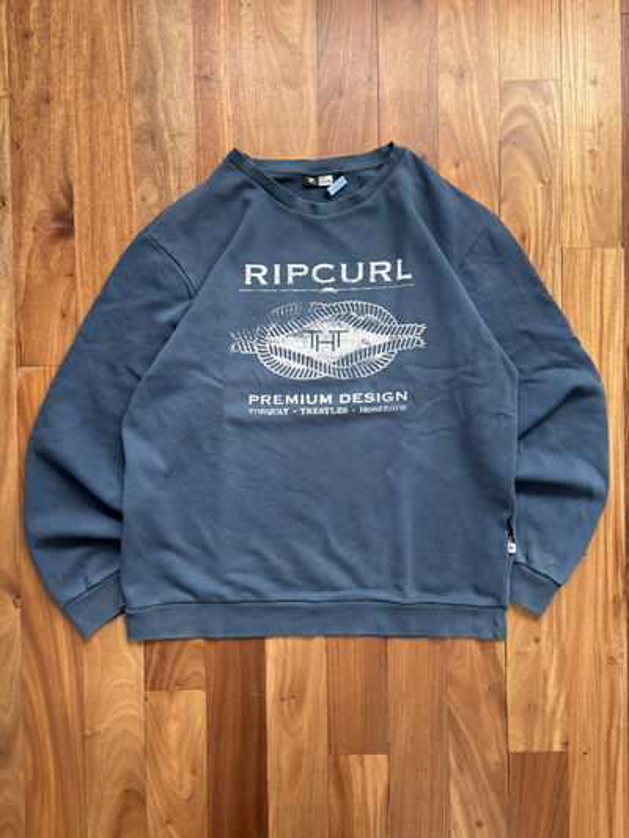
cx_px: 314
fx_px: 630
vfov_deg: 67.3
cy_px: 419
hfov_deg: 53.1
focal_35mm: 26
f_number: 1.6
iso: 50
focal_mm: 5.96
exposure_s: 1/121
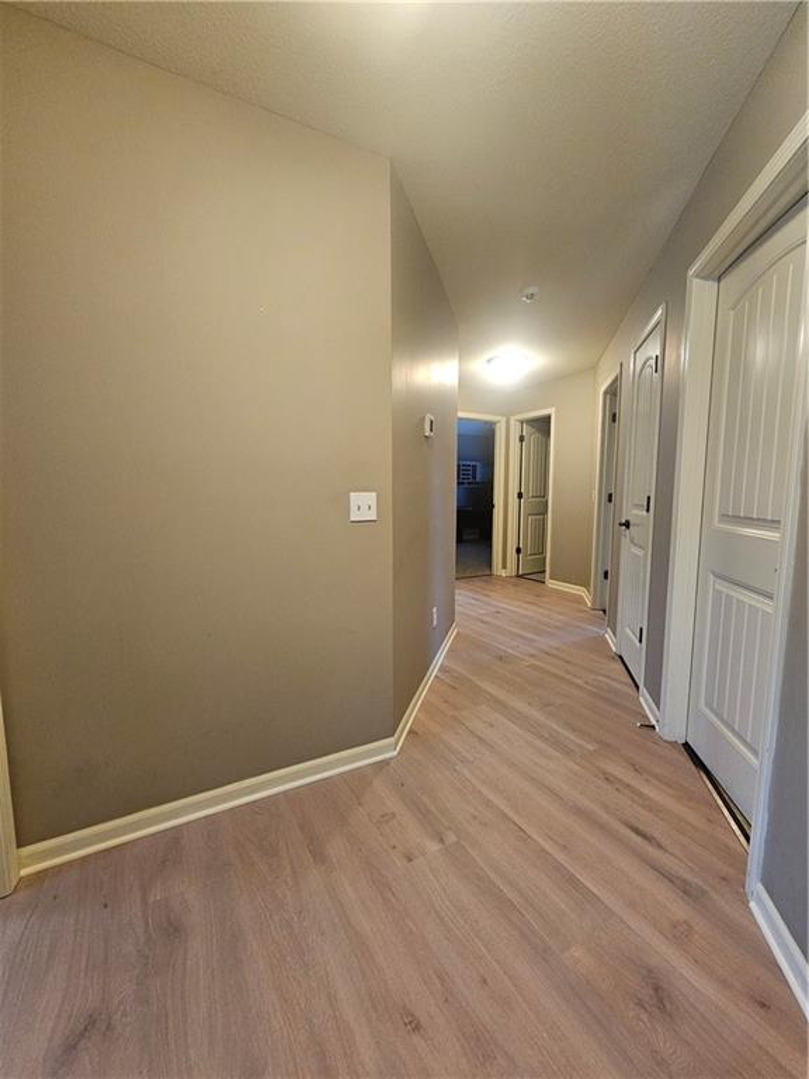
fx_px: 405
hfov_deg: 89.9
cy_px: 540
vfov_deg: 106.2
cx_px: 404
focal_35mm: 13
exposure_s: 1/30
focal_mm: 2.2
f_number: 2.2
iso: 400
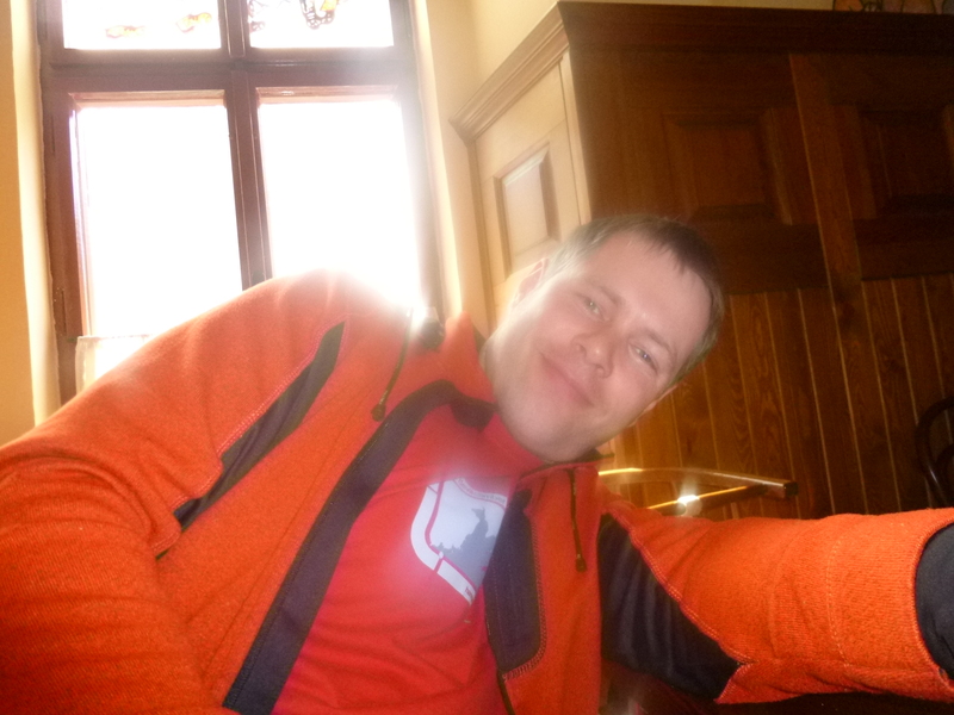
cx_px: 477
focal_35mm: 25
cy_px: 358
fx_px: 689
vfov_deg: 54.9
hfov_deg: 69.4
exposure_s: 1/125
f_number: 3.1
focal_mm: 4.5
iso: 400
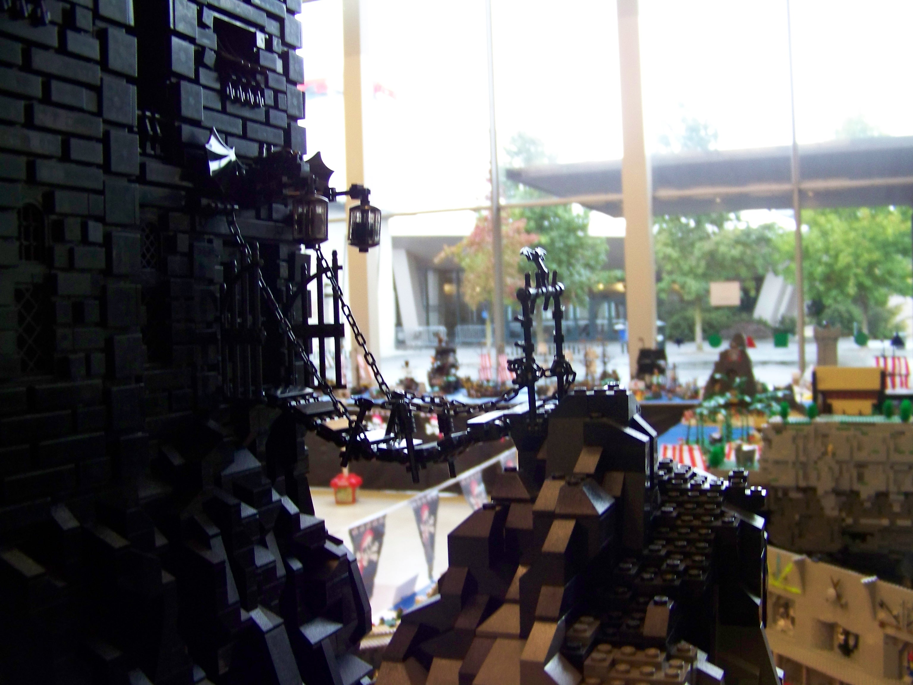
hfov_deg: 51.4
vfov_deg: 39.7
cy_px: 342
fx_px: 950
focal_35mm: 36
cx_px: 456
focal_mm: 5.85
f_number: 2.8
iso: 200
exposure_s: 1/30
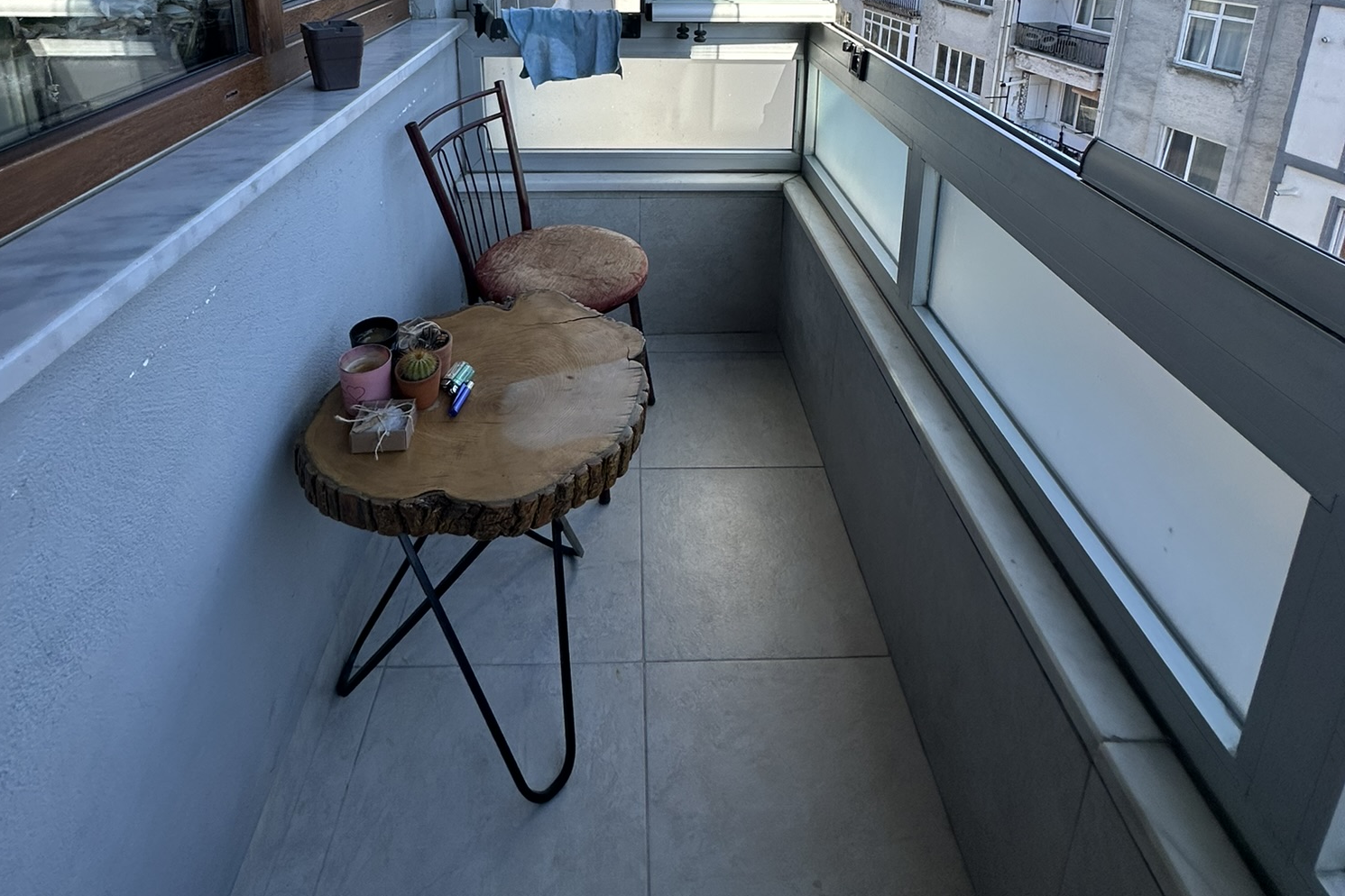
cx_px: 653
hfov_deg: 84.0
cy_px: 95
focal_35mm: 20
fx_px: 747
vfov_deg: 54.3
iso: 40
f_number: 2.2
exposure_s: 1/774
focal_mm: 2.22
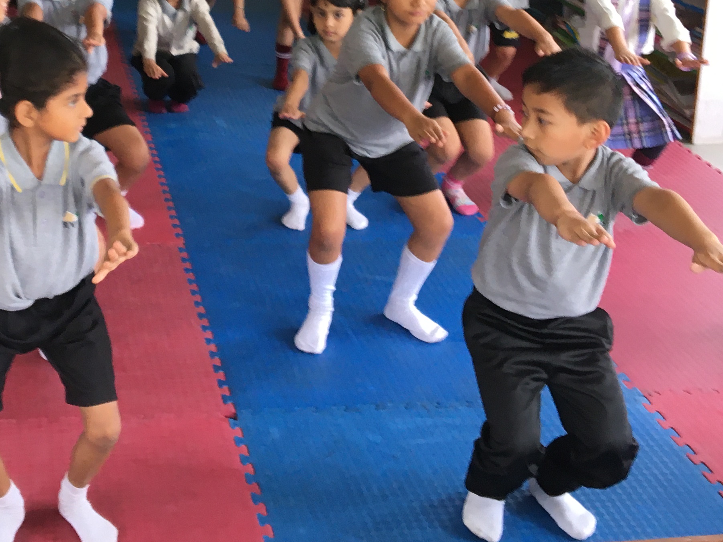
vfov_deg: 21.9
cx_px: 180
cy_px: 31
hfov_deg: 29.4
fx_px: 1358
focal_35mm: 65
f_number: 2.2
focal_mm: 4.15
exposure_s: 1/33
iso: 64
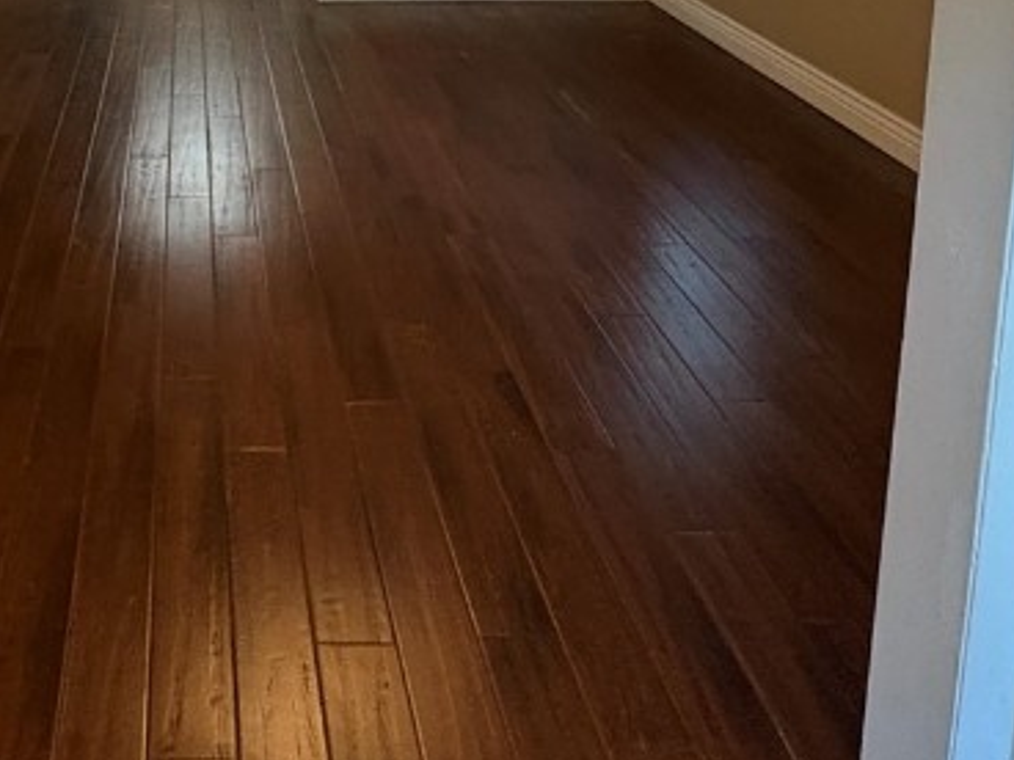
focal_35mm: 39
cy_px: -105
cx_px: 174
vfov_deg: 31.9
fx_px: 1142
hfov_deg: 45.0
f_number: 2.2
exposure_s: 1/60
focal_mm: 2.22
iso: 800
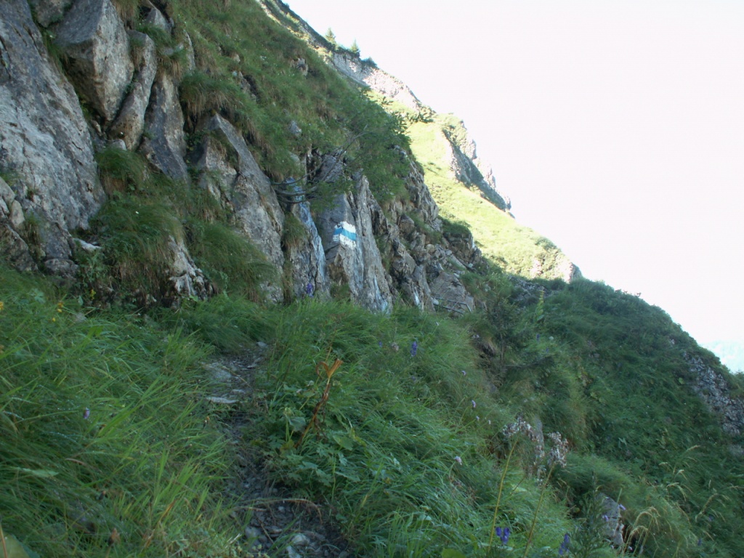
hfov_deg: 52.6
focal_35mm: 35
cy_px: 279
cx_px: 372
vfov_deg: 40.7
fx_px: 752
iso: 50
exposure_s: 1/50
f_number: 3.2
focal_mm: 5.86
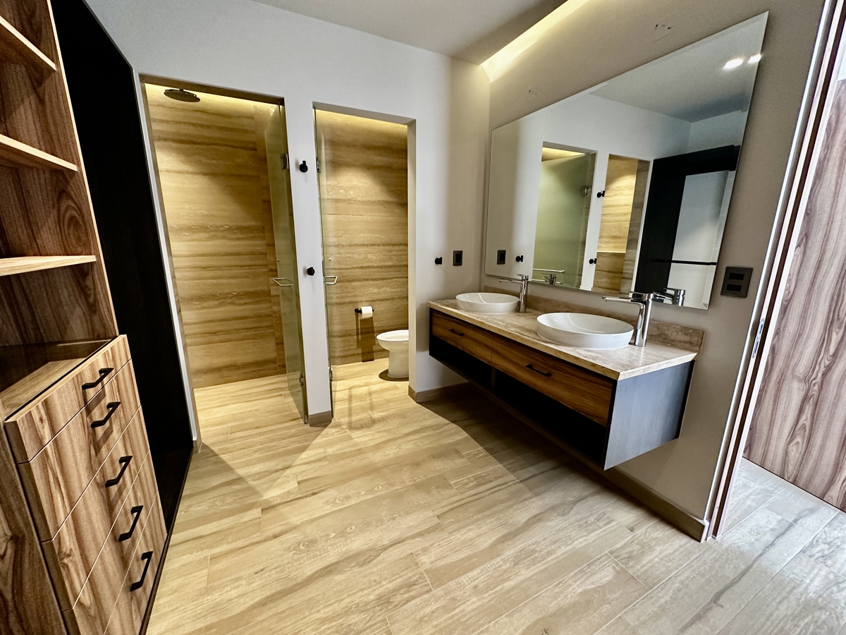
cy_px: 318
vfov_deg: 85.7
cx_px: 423
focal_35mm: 14
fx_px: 342
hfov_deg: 102.1
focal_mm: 2.22
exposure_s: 1/60
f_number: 2.2
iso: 500
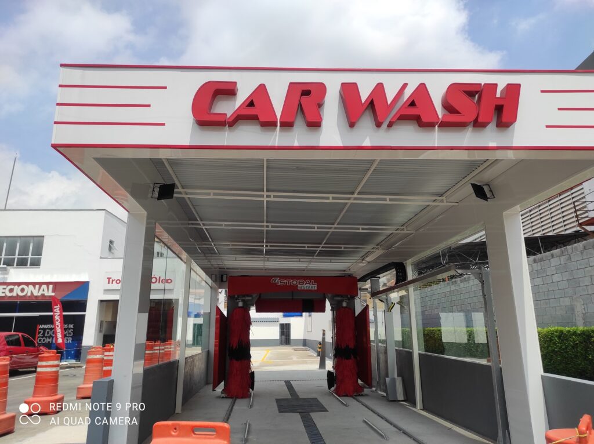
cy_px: 222
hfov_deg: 69.4
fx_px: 429
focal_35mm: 25
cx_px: 297
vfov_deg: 54.8
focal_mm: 5.43
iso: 100
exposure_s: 1/2736
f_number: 1.89
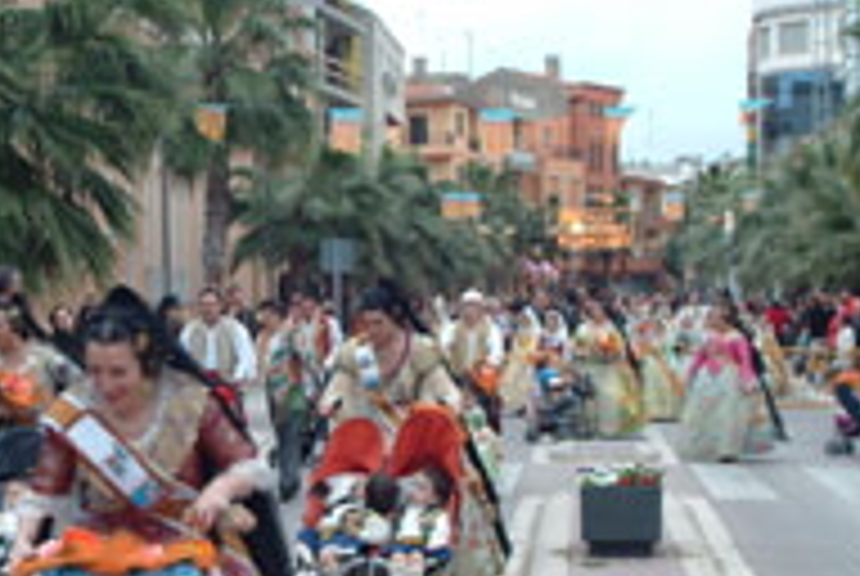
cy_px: 421
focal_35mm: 91
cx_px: 306
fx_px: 2178
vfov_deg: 15.0
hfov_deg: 22.3
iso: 800
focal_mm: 29
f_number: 5.6
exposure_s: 1/30
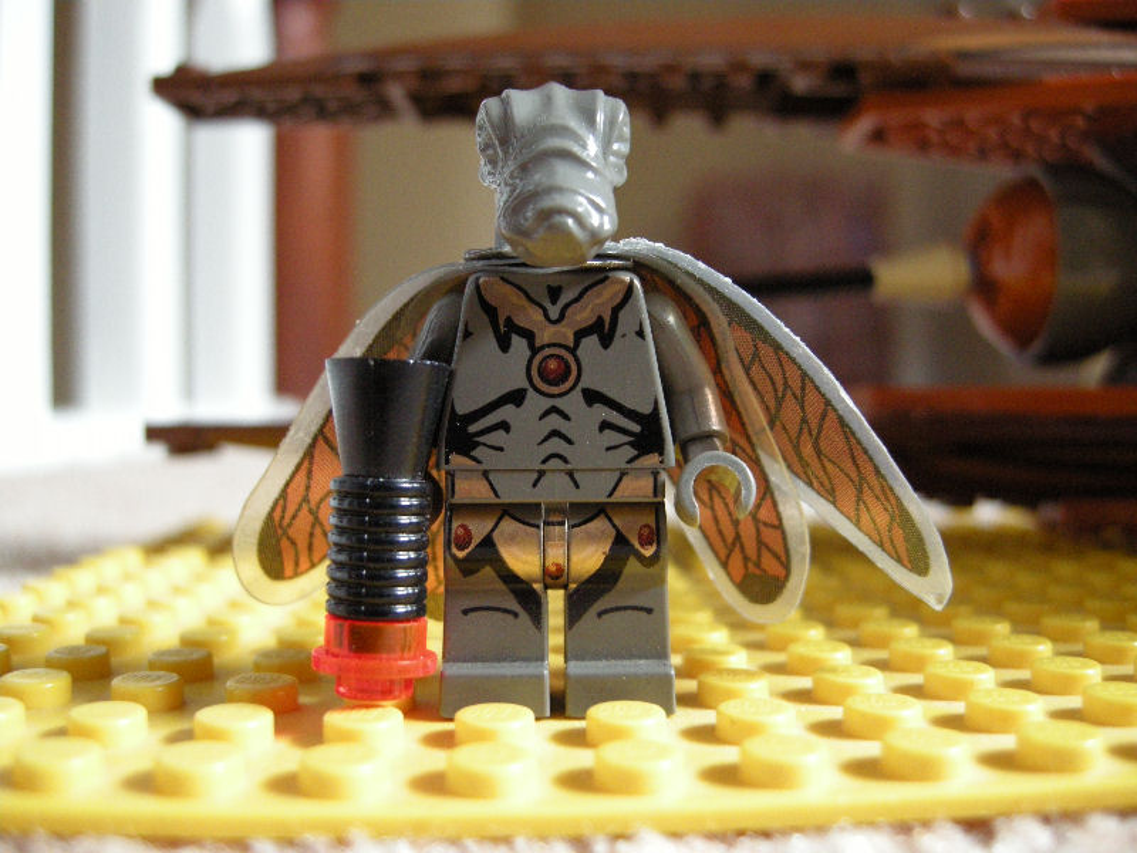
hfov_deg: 52.6
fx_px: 1150
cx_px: 568
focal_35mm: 35
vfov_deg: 40.7
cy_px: 426
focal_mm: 7.5
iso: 400
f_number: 2.7
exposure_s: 1/21.7
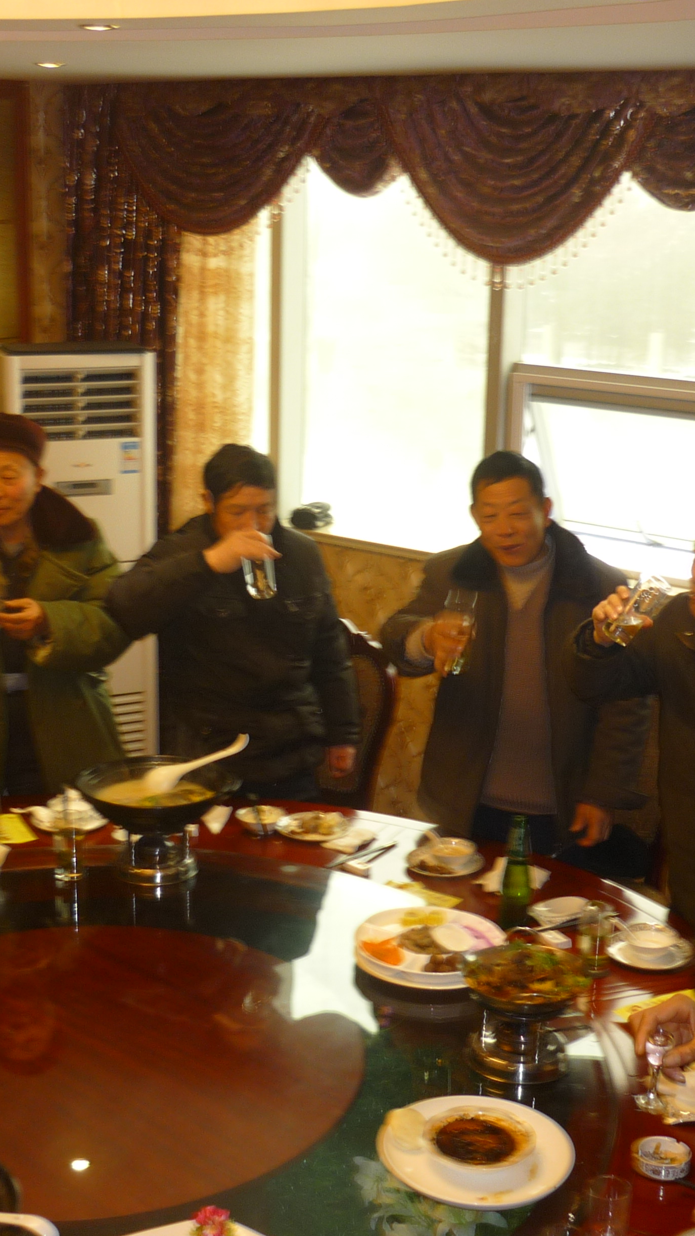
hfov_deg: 24.9
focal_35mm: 48
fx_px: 1573
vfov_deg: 42.9
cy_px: 618
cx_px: 320
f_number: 2.8
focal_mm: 5.5
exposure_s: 1/8
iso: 100
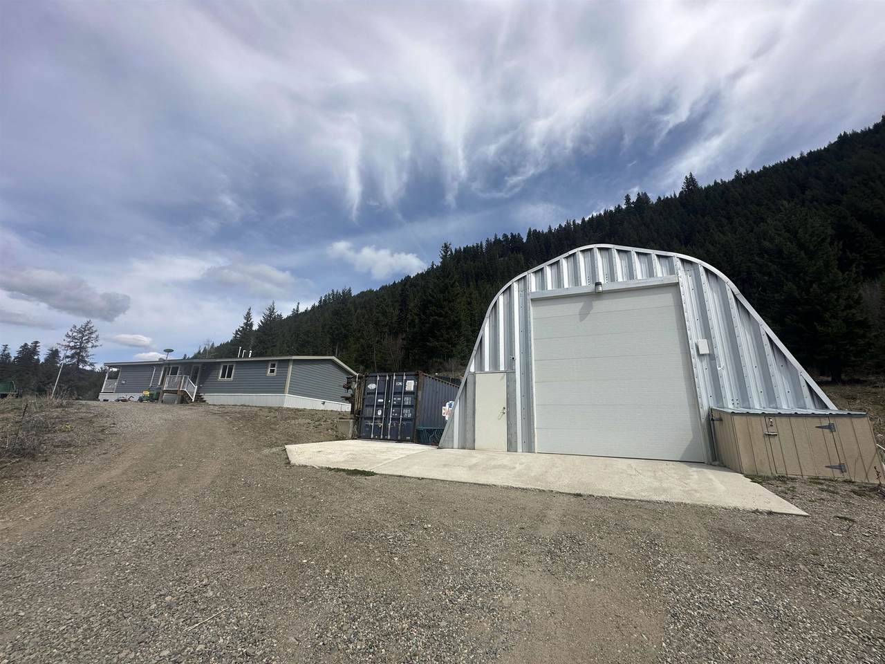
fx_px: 358
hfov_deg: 102.1
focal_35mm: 14
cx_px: 442
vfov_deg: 85.7
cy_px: 332
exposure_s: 1/2174
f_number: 2.2
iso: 50
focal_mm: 2.22
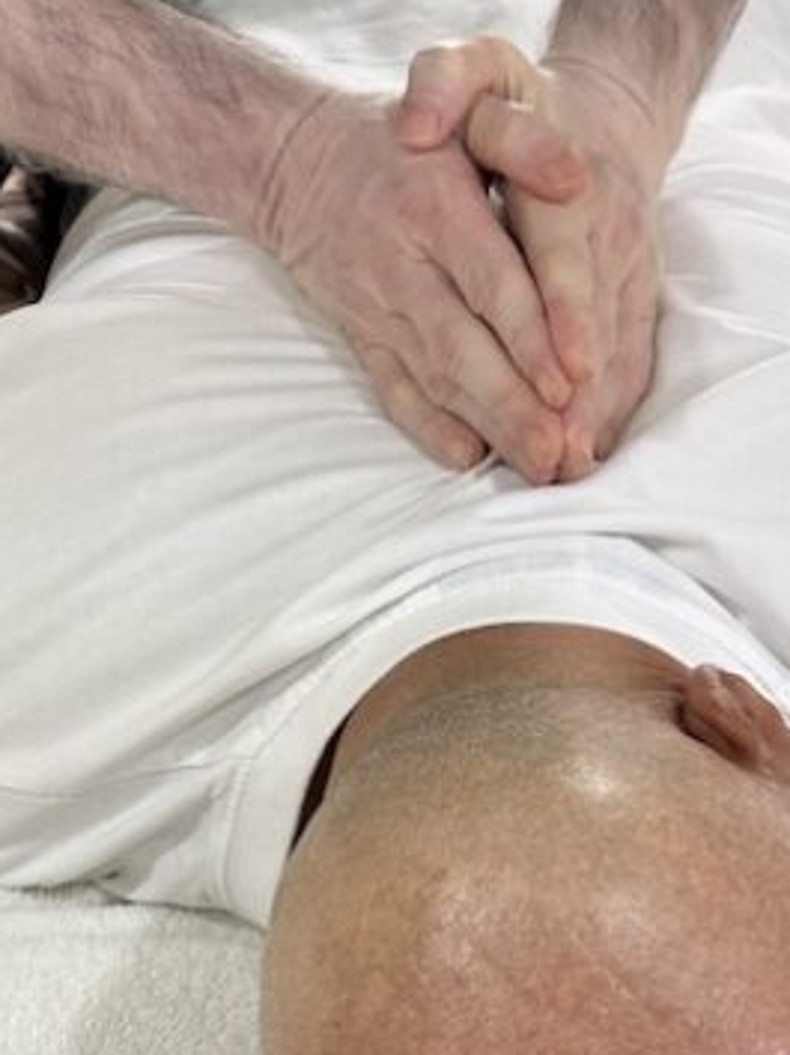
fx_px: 4235
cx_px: 465
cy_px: -51
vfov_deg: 14.0
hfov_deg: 10.7
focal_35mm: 139
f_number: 1.78
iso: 125
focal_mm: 6.86
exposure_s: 1/60
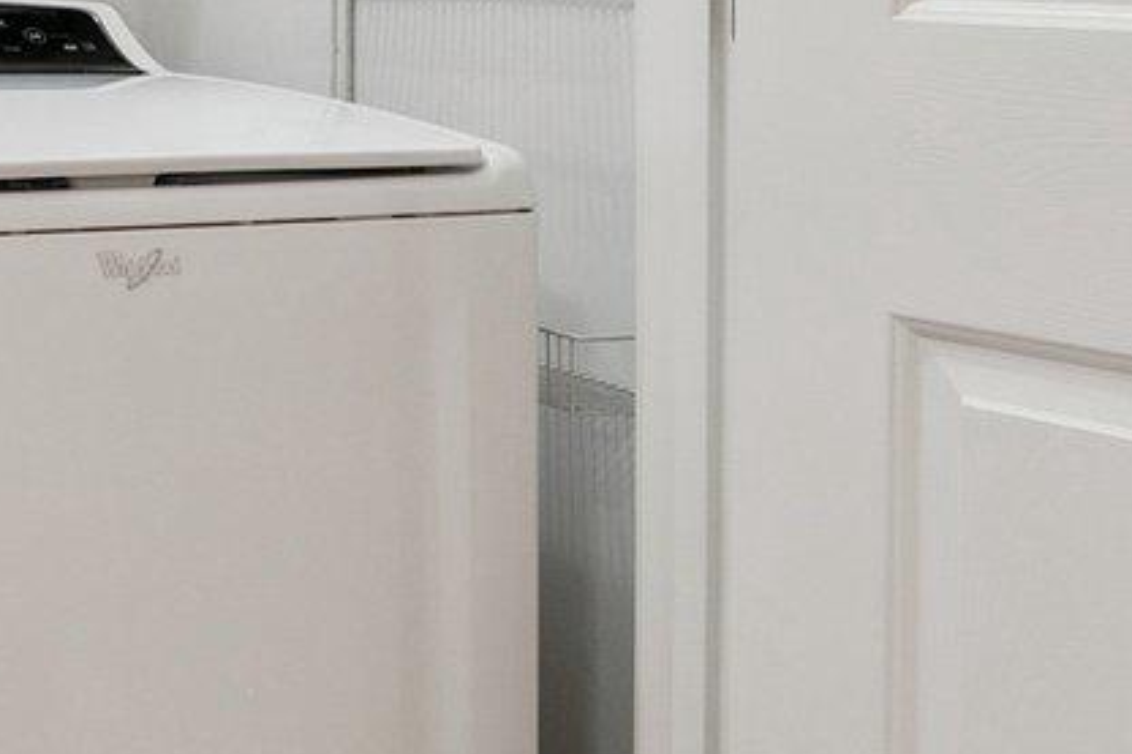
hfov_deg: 25.2
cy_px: -86
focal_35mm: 69
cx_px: -348
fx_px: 2169
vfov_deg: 18.9
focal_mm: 14
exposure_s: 1/30
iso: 640
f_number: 7.1
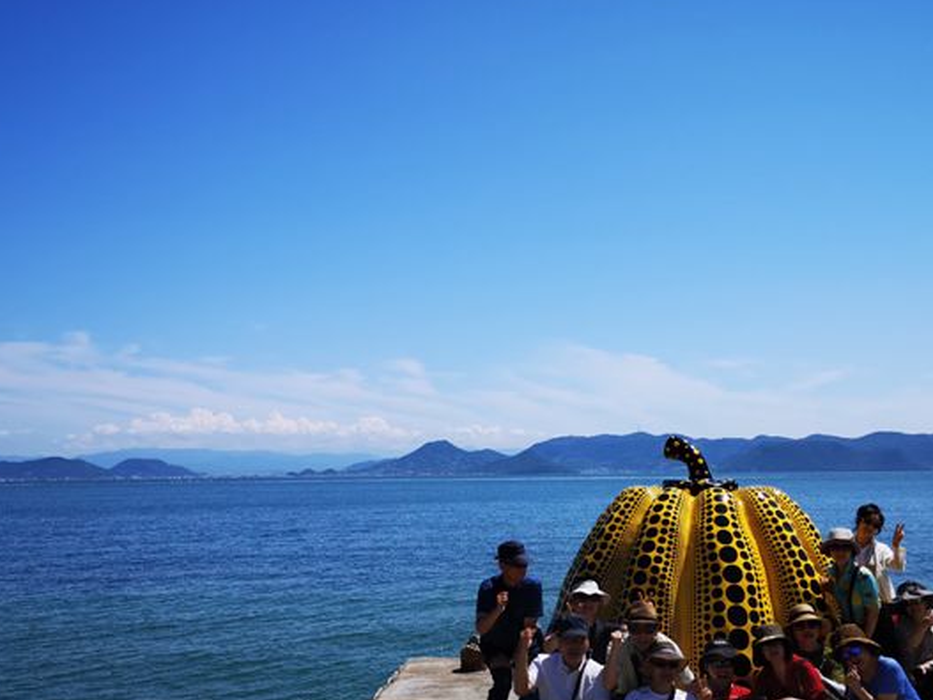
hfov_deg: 45.5
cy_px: 399
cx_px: 567
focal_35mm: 41
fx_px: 1105
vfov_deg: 35.1
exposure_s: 1/3145
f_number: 1.8
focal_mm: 3.95
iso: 50
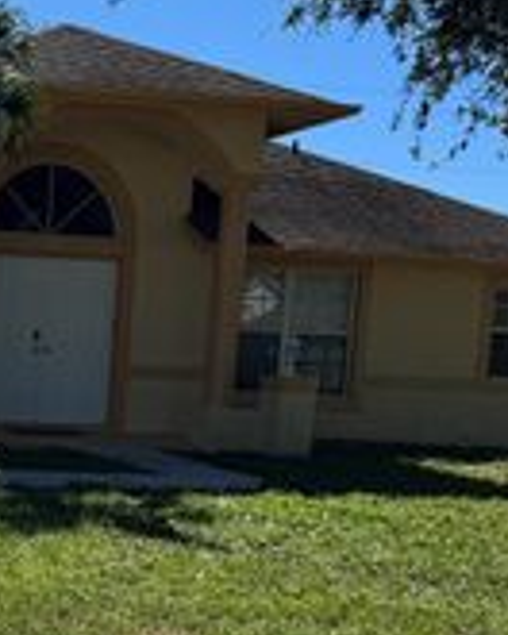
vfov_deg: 26.4
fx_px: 1334
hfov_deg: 19.7
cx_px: -169
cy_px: 487
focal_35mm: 71
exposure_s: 1/7092
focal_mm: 6.76
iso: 80
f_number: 1.78
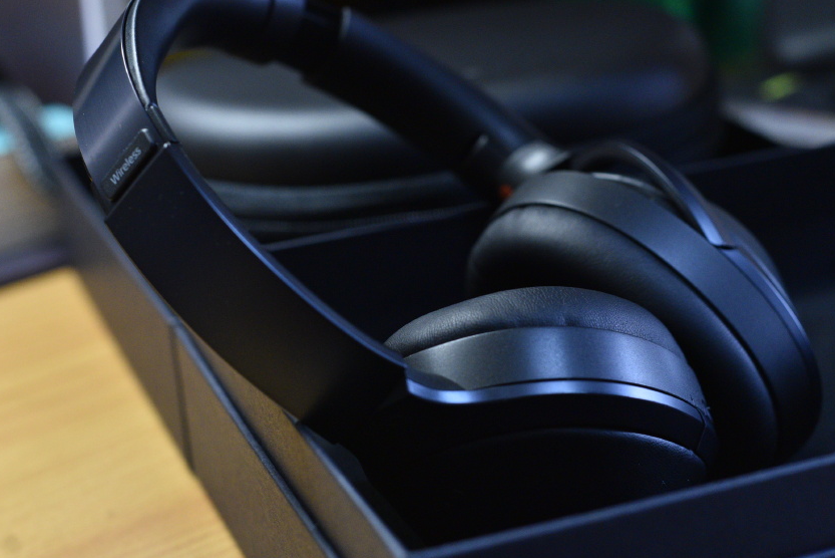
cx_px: 413
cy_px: 224
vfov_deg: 18.9
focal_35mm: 72
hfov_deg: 28.1
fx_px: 1670
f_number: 4
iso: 2500
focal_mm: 50
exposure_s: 1/60
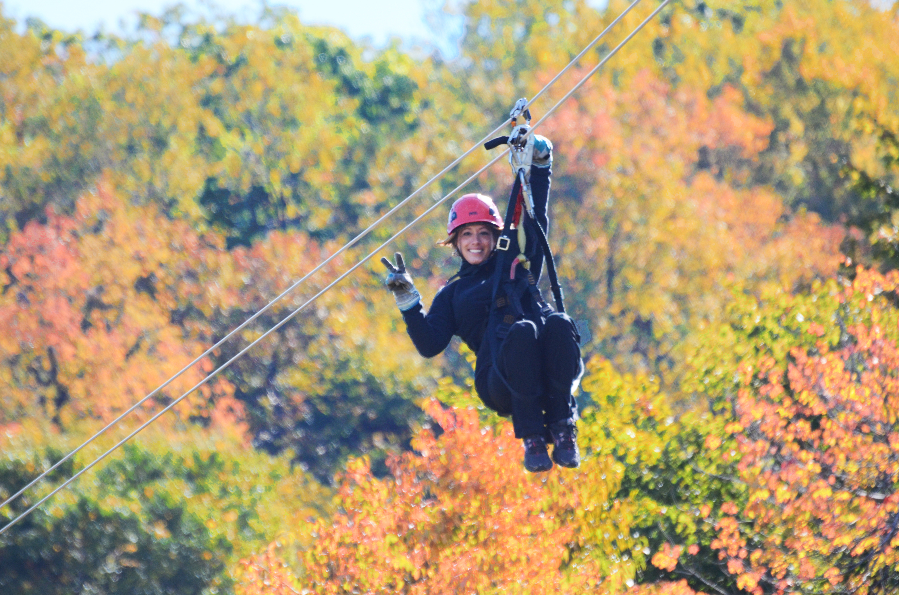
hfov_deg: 4.6
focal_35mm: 450
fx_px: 11214
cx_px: 450
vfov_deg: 3.0
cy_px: 298
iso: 640
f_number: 5.6
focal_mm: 300
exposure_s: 1/1250
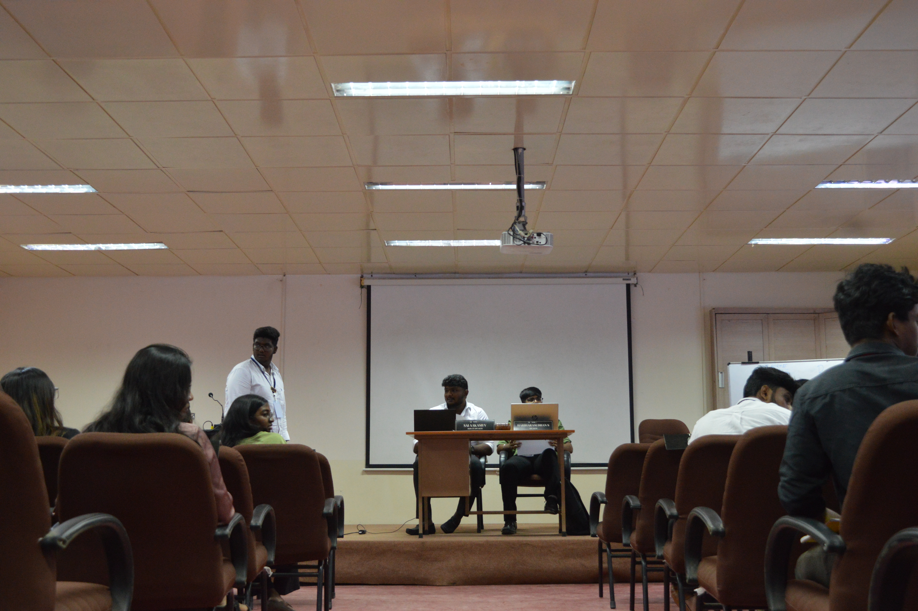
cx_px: 459
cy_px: 306
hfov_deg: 46.4
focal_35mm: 42
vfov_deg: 31.8
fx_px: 1070
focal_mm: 28
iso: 1600
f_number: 5.6
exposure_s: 1/40
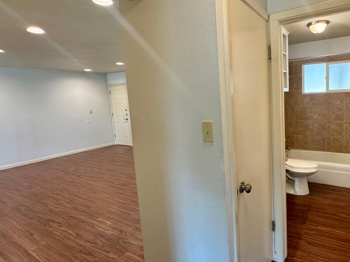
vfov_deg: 63.4
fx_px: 212
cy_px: 121
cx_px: 235
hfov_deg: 76.3
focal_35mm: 21
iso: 320
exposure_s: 1/60
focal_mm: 2.22
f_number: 2.2
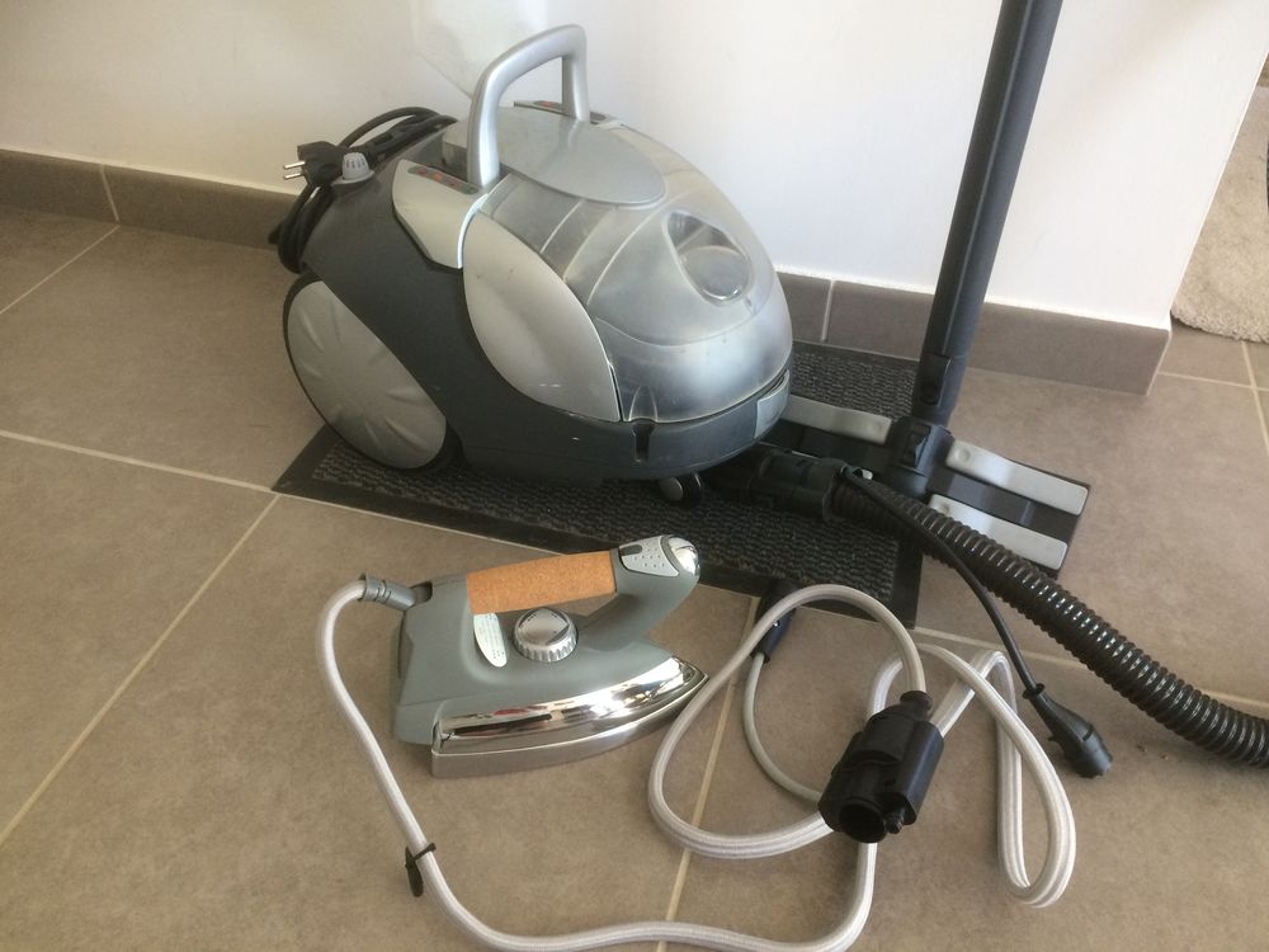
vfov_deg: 48.2
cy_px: 476
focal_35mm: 29
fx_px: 1063
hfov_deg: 61.7
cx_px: 634
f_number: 2.2
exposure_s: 1/33
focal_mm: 4.15
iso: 160
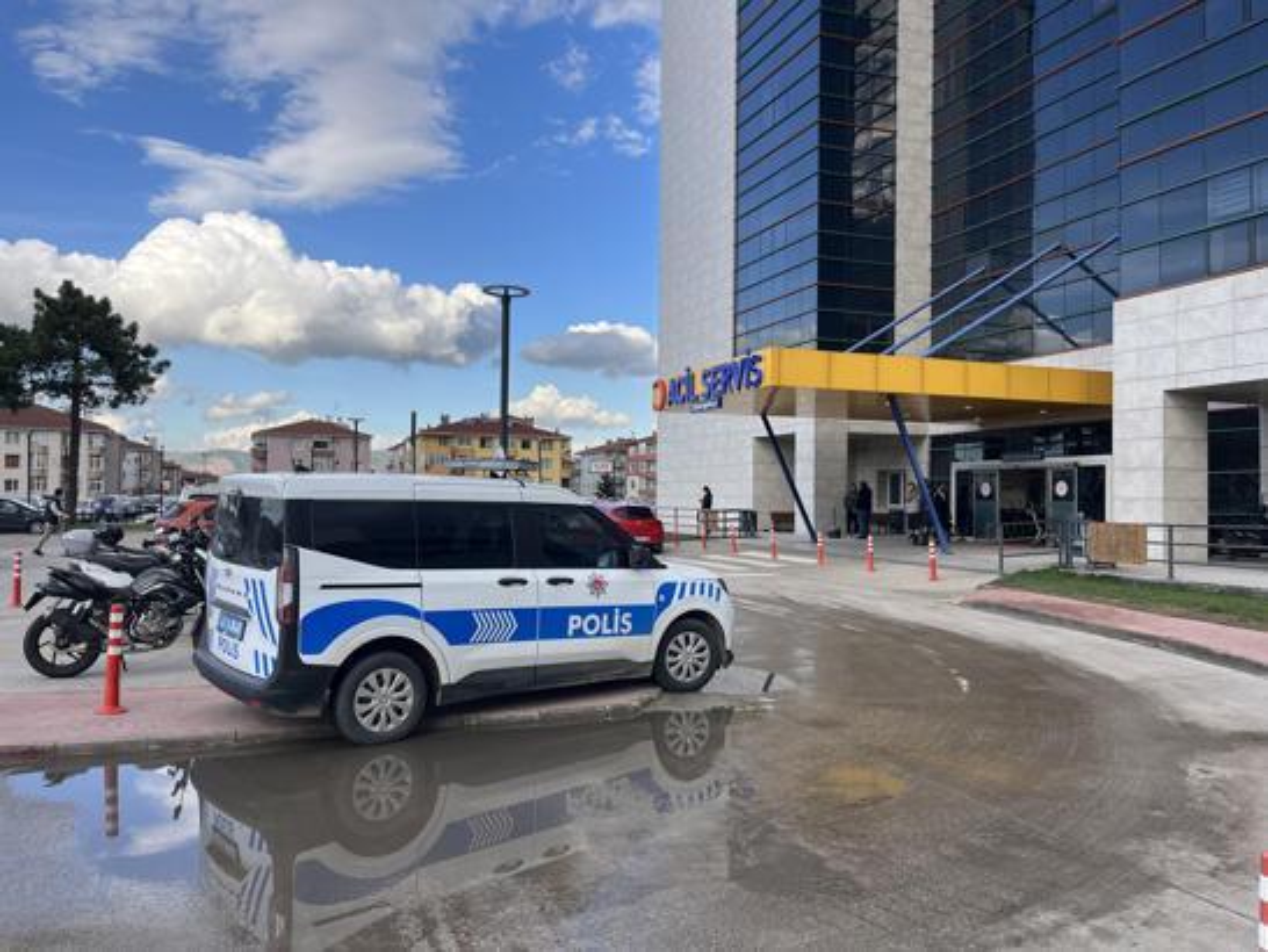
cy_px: 476
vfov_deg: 53.1
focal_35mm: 26
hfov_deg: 67.3
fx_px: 953
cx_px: 634
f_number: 1.6
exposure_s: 1/1890
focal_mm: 5.1
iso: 50
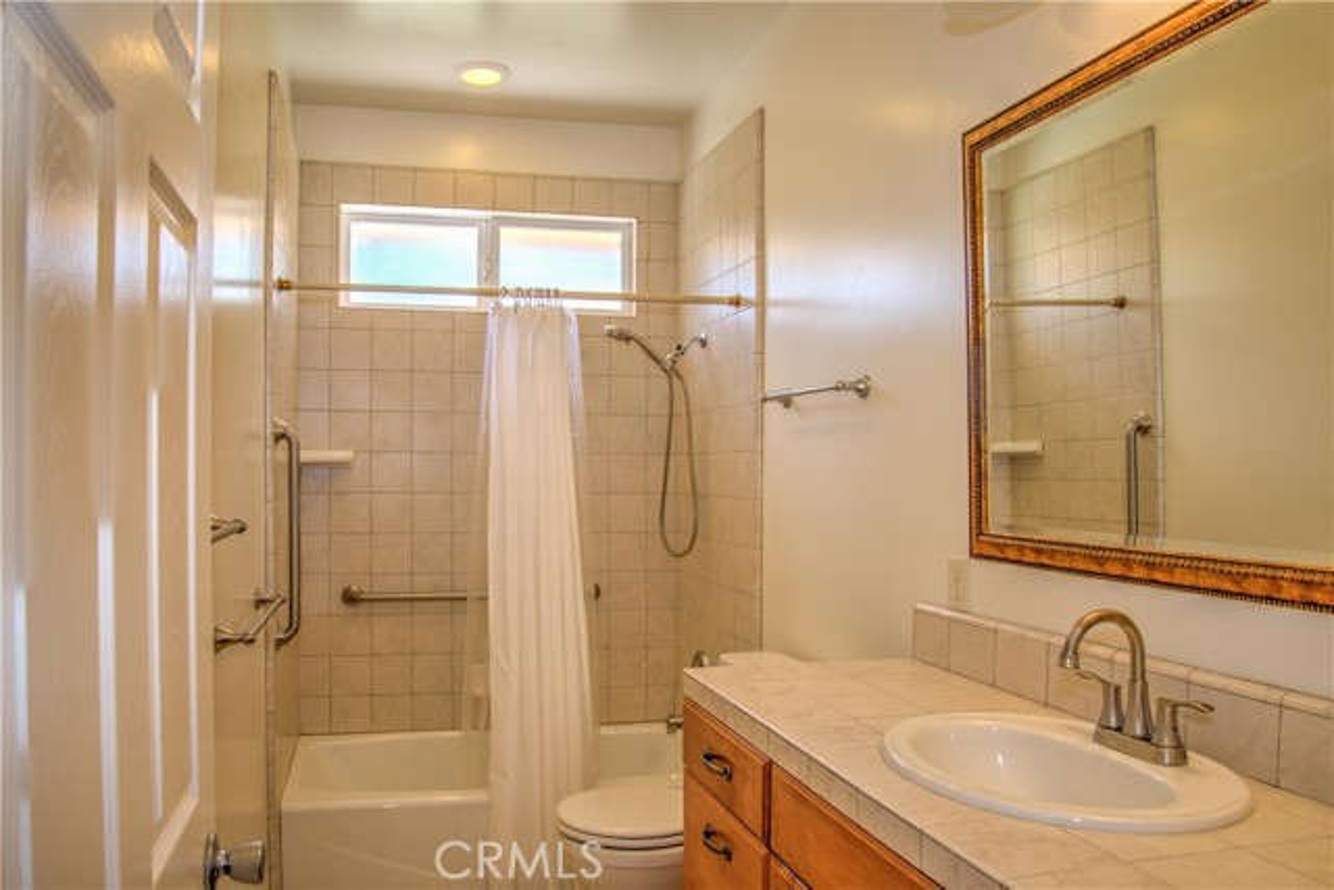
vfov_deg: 53.2
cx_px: 667
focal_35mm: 24
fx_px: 889
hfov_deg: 73.7
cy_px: 445
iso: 200
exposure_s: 1/15
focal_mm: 24
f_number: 9
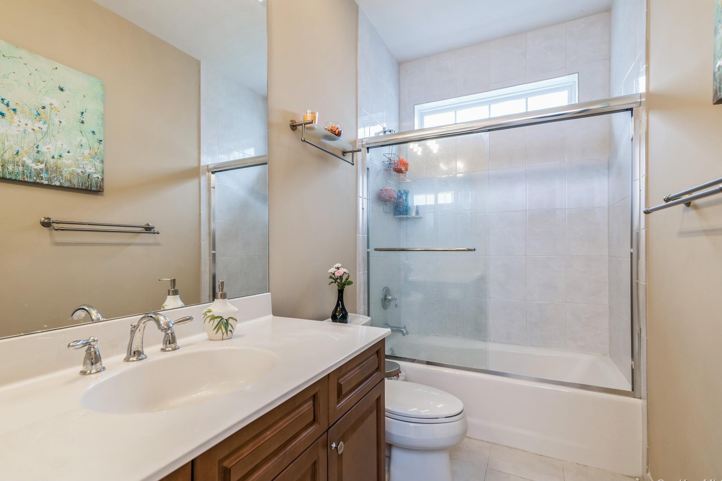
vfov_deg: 70.4
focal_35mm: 17
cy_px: 237
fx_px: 341
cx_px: 349
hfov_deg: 93.2
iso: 250
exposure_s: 1/20
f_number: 6.3
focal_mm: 16
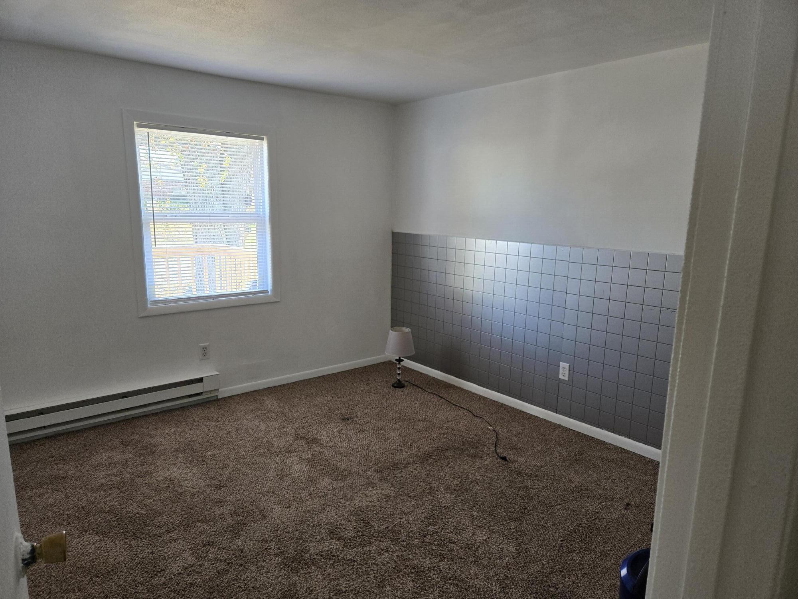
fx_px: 530
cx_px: 399
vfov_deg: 58.9
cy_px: 300
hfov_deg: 73.9
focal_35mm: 23
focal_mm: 5.4
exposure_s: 1/180
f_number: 1.8
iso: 200
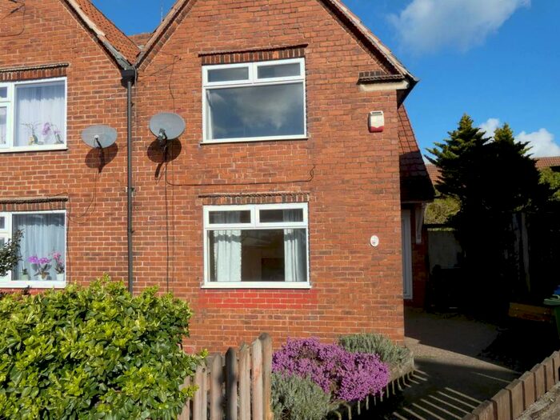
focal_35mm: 20
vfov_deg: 66.0
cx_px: 280
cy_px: 210
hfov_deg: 81.7
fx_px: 324
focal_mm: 3.6
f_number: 4
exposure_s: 1/1000
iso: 80
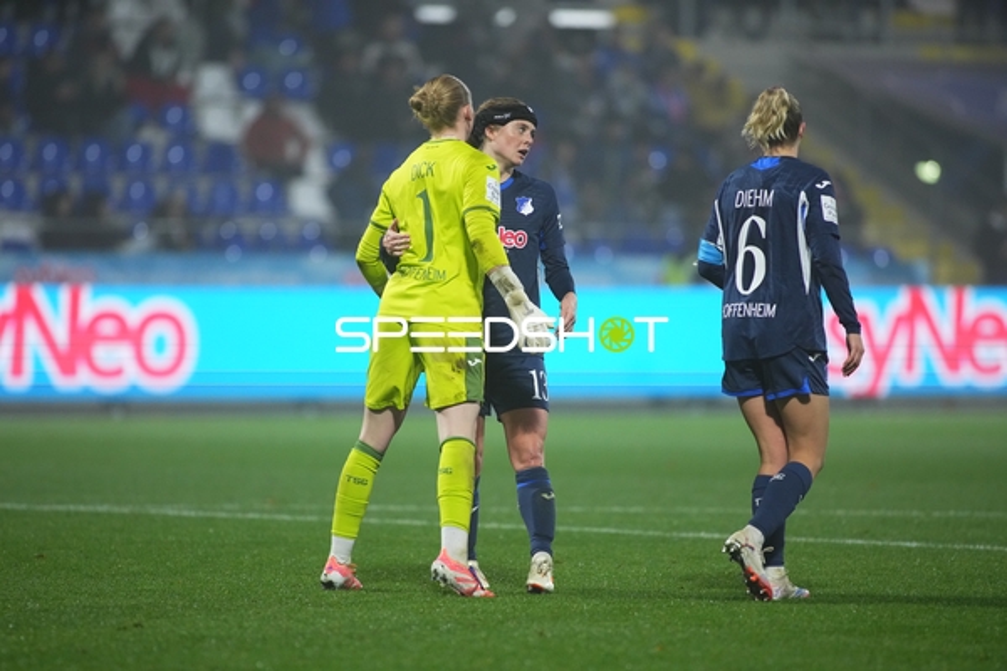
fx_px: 8391
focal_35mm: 300
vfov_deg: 4.6
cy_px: 336
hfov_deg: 6.9
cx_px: 504
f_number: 2.8
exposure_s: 1/1600
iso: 4000
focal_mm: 300
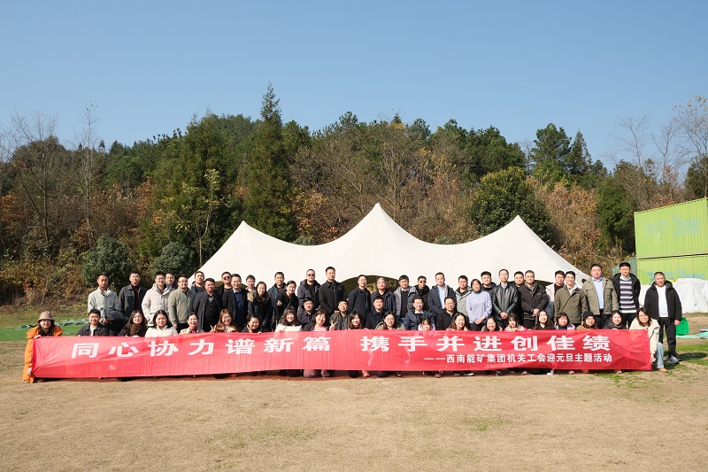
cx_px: 354
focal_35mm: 29
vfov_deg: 44.9
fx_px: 570
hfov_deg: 63.7
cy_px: 236
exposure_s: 1/1000
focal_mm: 19.2
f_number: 9
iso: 800
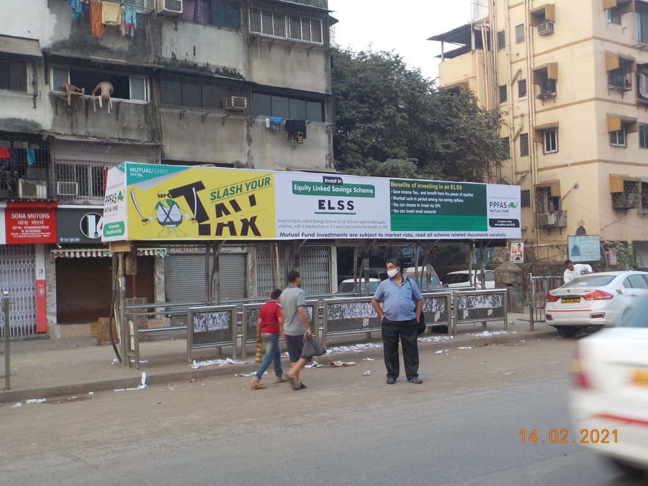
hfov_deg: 49.0
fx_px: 711
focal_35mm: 38
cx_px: 324
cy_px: 243
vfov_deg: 37.7
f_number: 3.7
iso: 125
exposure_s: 1/40
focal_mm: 5.2
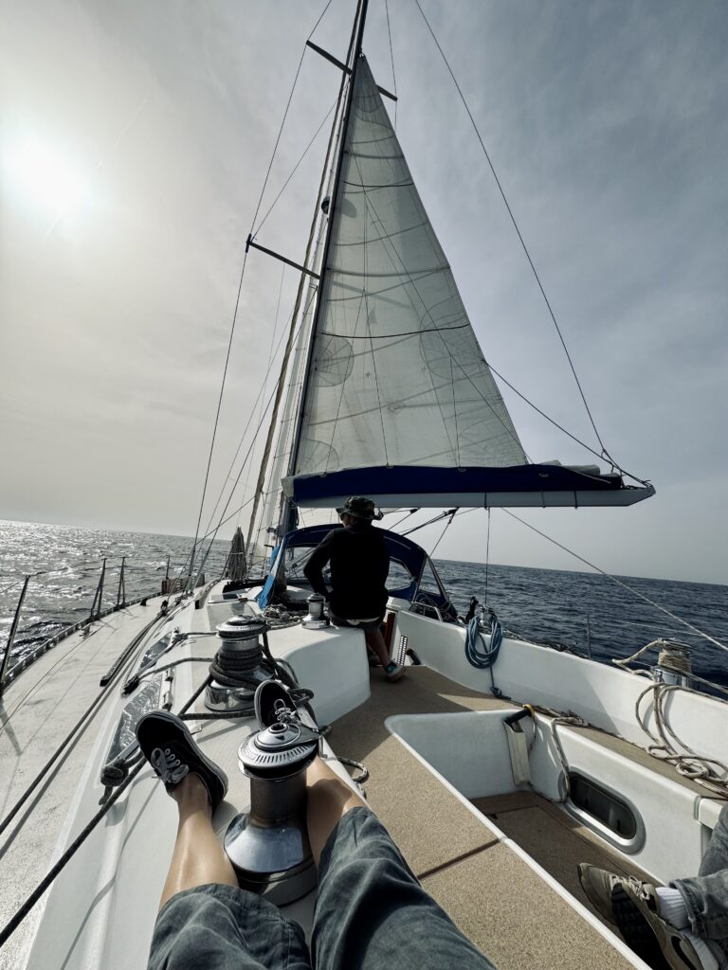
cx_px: 364
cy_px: 485
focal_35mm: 14
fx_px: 393
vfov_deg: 102.1
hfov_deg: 85.7
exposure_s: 1/3906
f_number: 2.2
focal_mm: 2.22
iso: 50
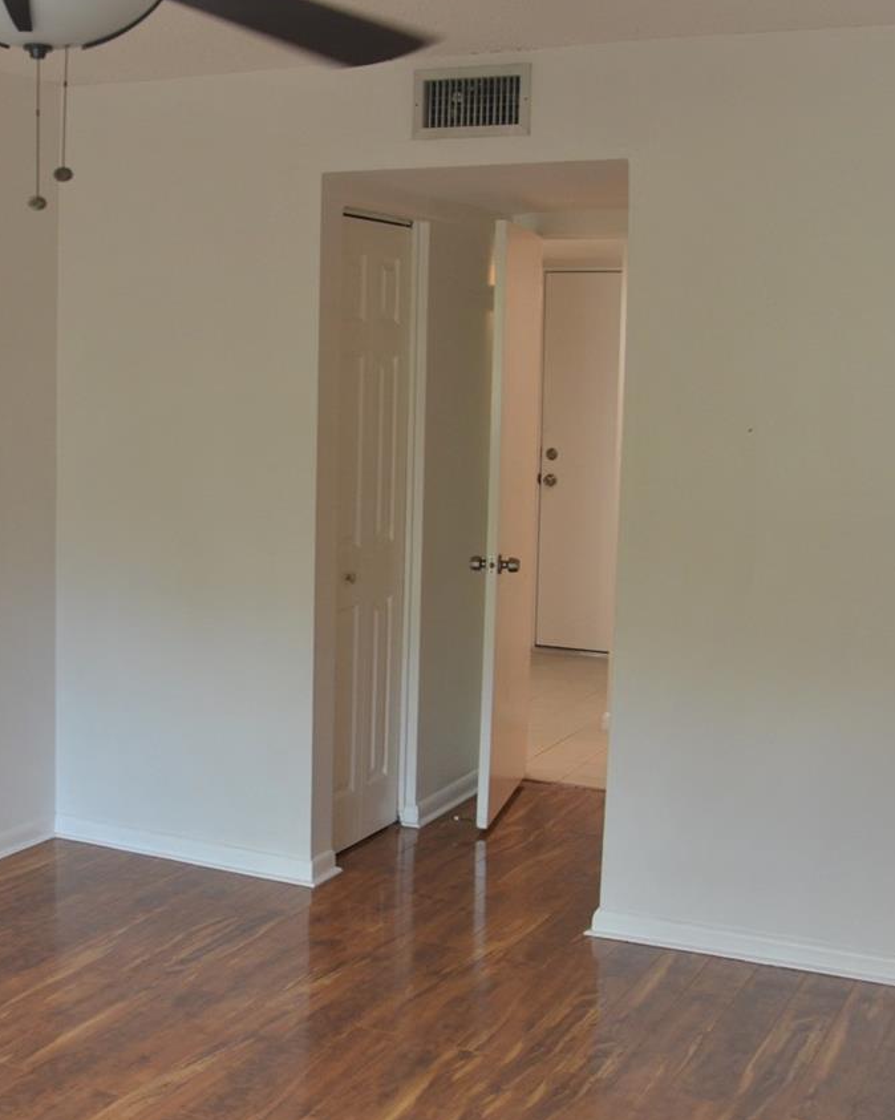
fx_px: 1590
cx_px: 246
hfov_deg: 31.0
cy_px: 502
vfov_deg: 38.7
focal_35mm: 48
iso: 560
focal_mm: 18
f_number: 4
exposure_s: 1/60
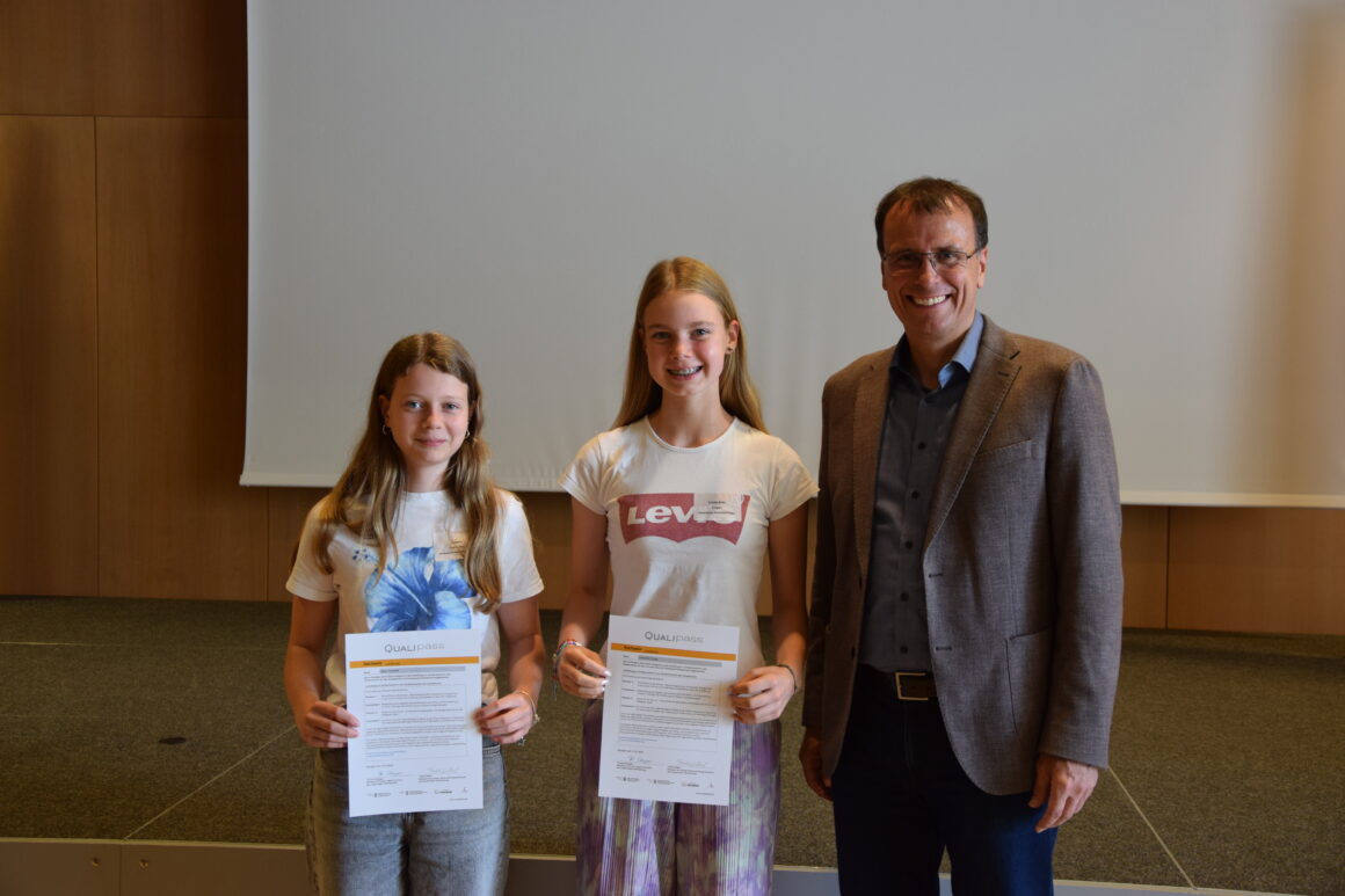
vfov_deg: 31.9
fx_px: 1569
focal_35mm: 42
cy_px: 448
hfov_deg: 46.4
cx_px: 672
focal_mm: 28
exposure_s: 1/60
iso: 640
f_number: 4
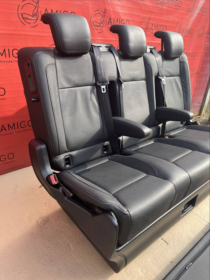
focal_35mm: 26
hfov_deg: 53.1
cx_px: 105
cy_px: 140
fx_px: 210
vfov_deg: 67.3
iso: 50
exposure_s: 1/487
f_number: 1.6
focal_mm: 5.1
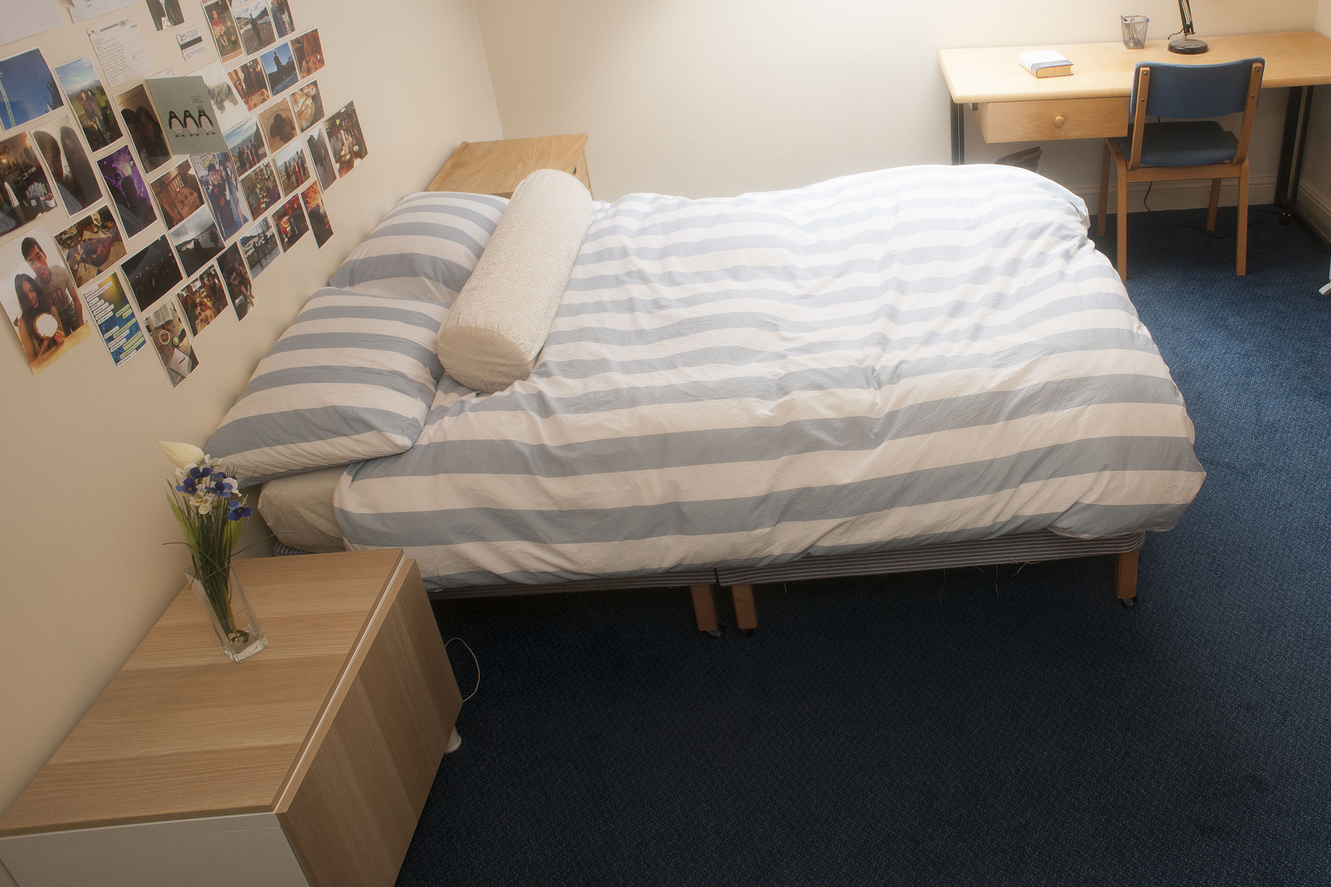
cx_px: 924
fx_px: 1072
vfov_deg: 44.8
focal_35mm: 29
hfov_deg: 61.5
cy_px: 377
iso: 400
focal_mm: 20
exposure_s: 1/80
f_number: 5.6
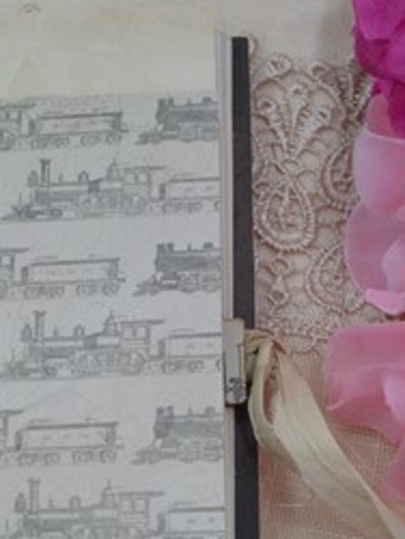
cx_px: 78
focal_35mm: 92
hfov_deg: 16.0
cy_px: 500
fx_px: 1433
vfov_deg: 20.8
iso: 400
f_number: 8
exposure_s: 1/60
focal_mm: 20
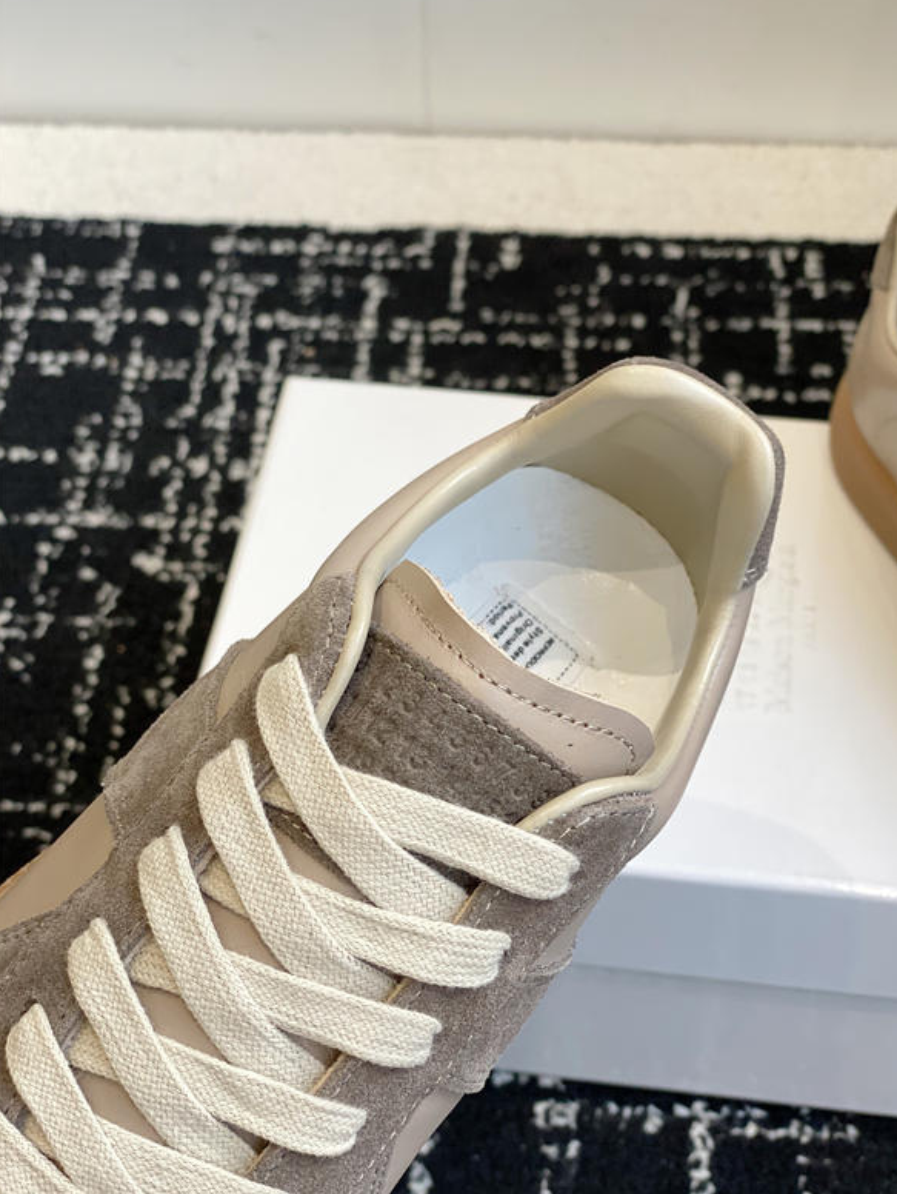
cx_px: 494
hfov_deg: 25.2
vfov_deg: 33.2
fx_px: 2002
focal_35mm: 58
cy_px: 594
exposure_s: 1/122
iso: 50
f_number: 2
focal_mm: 6
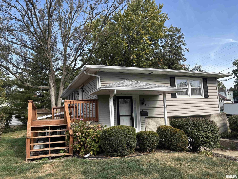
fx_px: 179
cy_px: 90
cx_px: 119
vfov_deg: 53.1
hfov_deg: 67.3
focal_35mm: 26
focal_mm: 5.96
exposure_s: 1/1399
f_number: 1.6
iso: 50
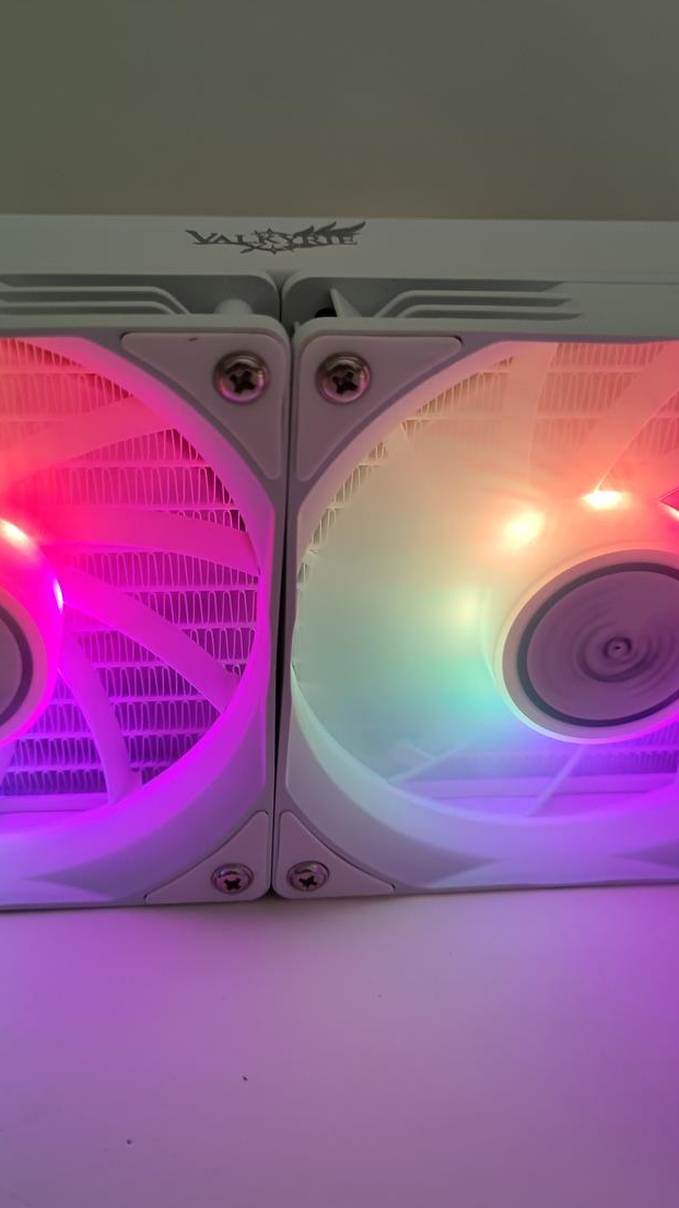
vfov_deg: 54.0
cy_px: 611
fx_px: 1184
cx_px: 307
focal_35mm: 37
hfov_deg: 32.0
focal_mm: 6.78
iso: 54
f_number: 1.85
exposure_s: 1/100
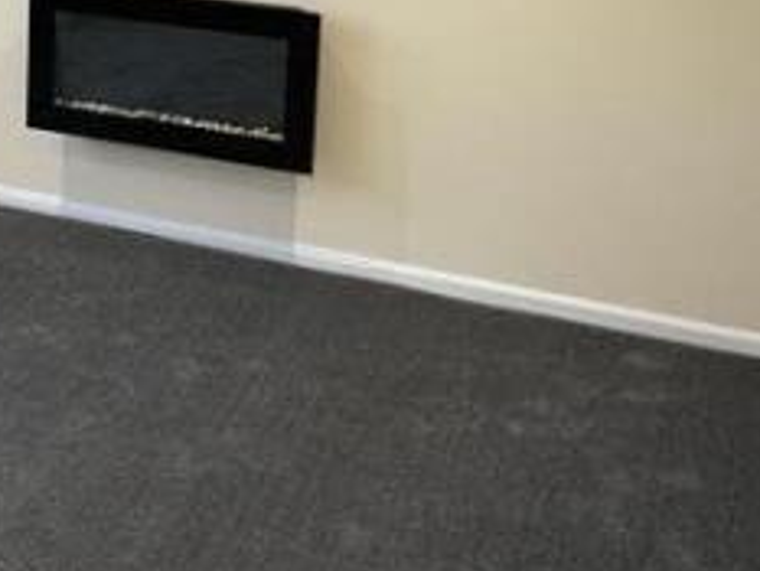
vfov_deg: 21.3
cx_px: 15
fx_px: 1428
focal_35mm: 65
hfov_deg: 28.2
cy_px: -86
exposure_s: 1/50
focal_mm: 5.1
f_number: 1.6
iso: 80
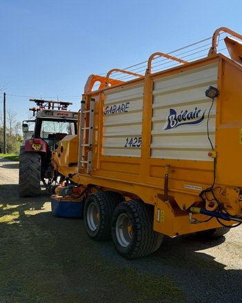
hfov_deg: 43.2
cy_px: 153
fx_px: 287
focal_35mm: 32
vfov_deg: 55.7
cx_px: 201
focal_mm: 6.76
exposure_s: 1/4673
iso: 100
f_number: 1.78
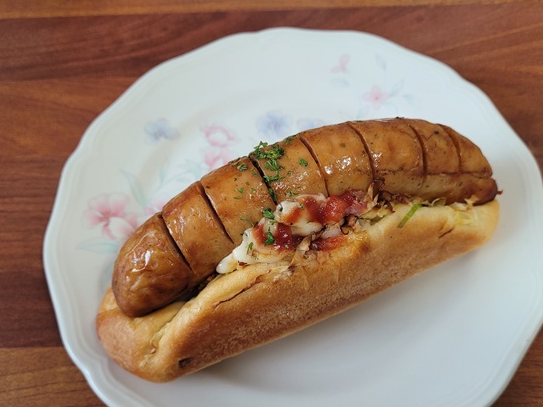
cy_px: 250
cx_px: 295
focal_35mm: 32
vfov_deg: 43.9
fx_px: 502
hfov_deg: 56.7
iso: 160
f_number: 1.8
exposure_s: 1/40
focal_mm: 5.4
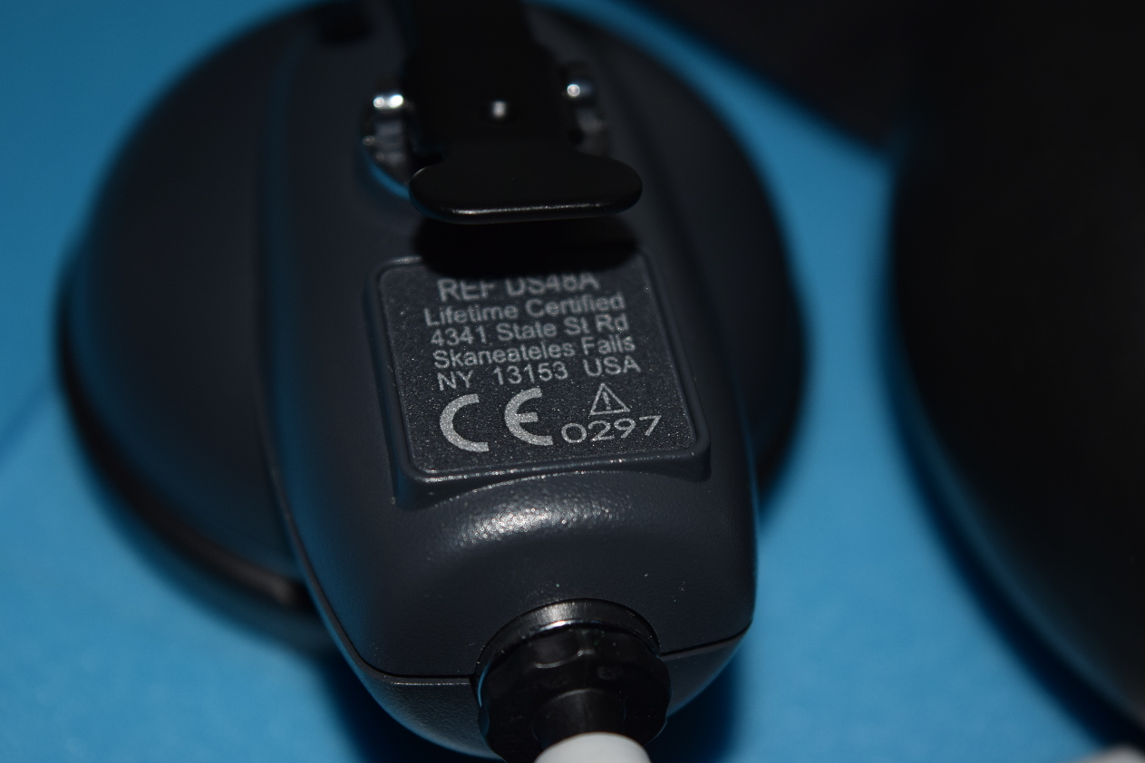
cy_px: 383
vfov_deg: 17.9
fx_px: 2417
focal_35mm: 76
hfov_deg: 26.7
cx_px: 567
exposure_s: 1/60
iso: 220
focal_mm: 50
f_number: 5.6
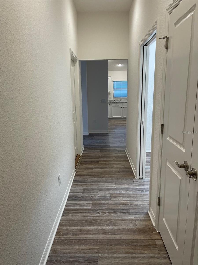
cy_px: 132
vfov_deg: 67.3
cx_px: 99
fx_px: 198
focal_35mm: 26
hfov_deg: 53.1
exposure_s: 1/120
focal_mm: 5.1
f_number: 1.6
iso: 100
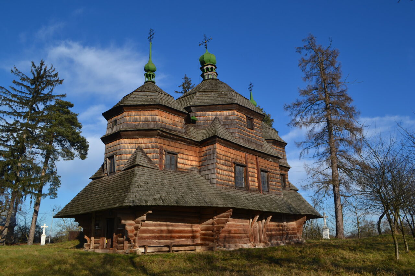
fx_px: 311
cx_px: 208
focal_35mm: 27
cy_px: 138
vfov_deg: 47.9
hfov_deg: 67.4
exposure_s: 1/250
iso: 100
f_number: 8
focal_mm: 18
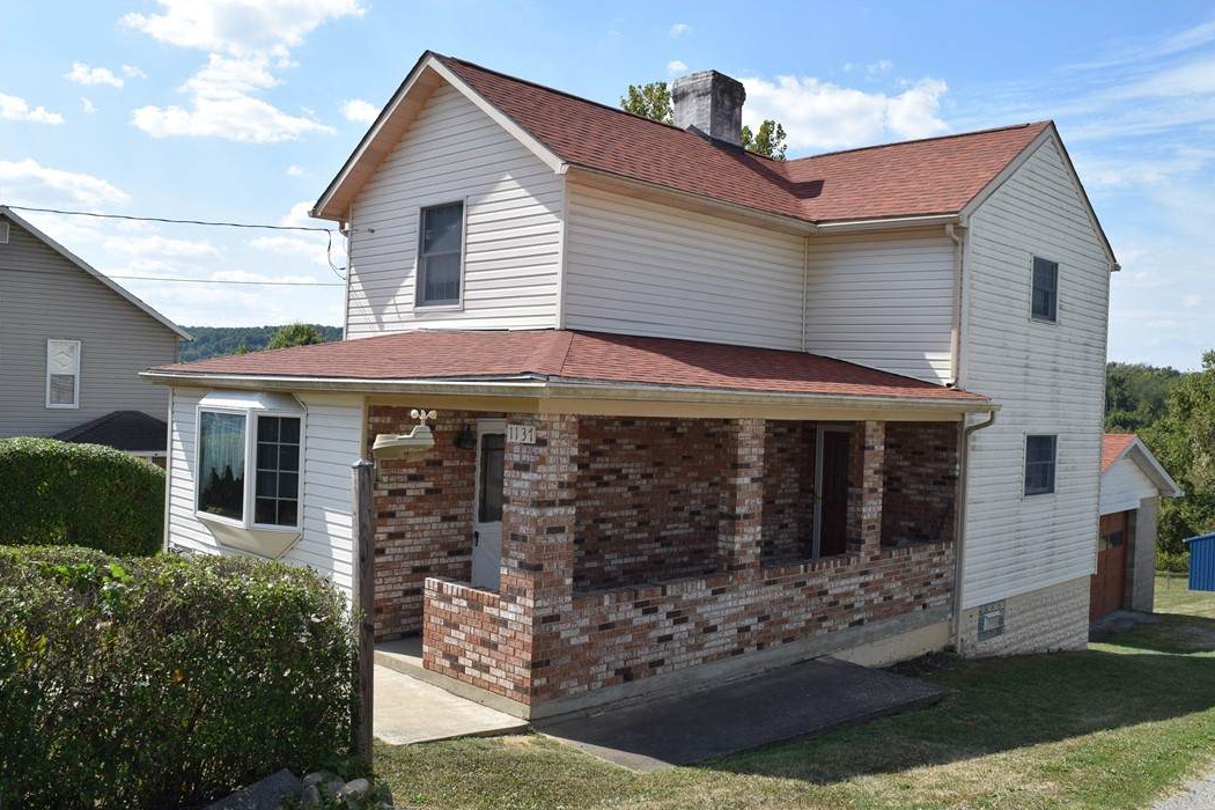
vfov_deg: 42.3
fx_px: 1046
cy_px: 413
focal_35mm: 31
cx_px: 621
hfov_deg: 60.3
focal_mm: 20
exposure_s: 1/400
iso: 200
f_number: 10
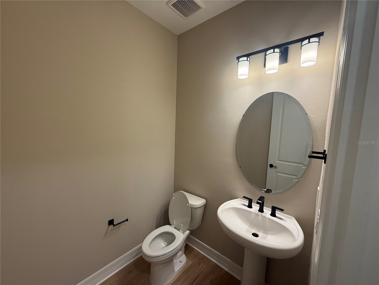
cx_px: 190
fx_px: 153
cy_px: 142
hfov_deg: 102.1
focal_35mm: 14
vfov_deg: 85.7
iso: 250
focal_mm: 2.22
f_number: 2.2
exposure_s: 1/120
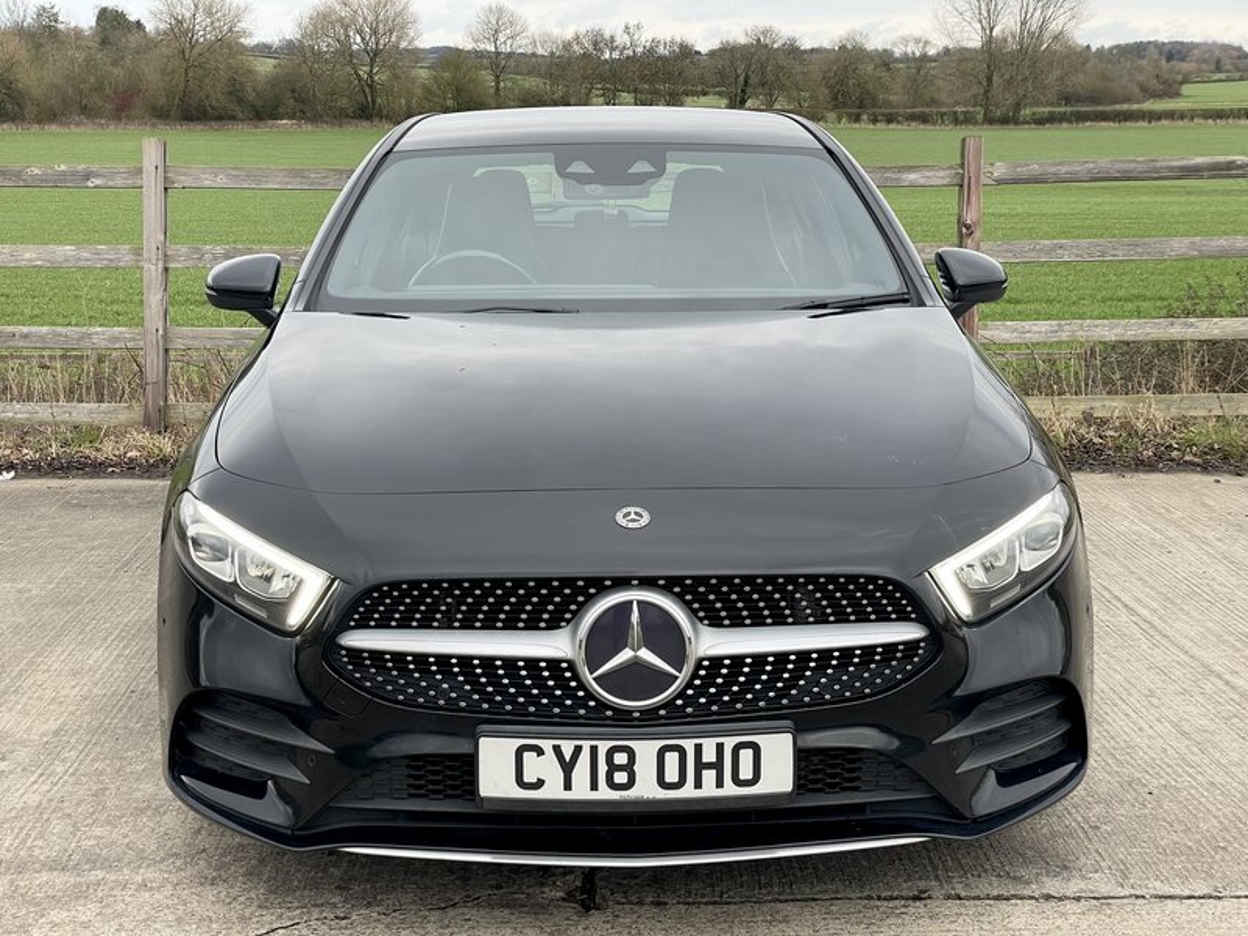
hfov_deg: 36.8
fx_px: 1875
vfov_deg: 28.0
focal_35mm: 52
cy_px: 468
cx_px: 624
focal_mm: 6
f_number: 2
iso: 25
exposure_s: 1/152
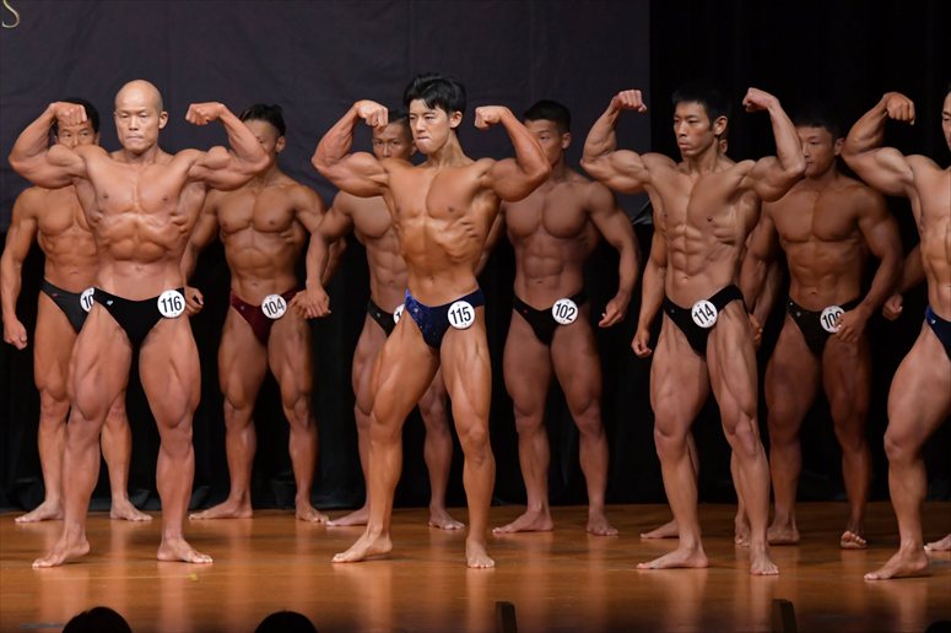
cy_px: 316
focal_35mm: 255
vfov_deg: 5.4
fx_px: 6733
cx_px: 476
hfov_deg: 8.1
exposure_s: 1/400
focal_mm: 170
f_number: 5.6
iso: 5000
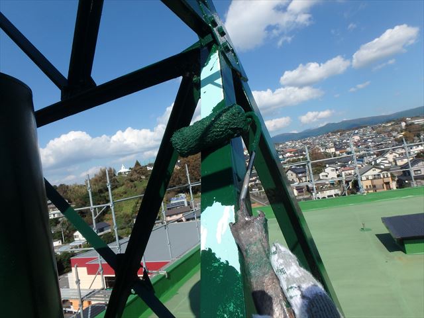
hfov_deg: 79.0
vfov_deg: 63.4
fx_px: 257
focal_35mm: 21
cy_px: 159
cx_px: 212
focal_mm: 3.7
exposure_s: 1/640
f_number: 6
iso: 125
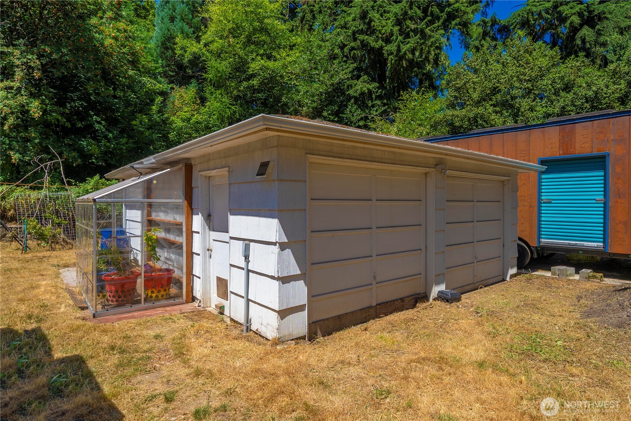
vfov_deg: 64.6
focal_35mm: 19
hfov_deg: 86.9
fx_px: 333
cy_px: 210
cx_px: 316
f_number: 7.1
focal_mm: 19
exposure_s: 1/160
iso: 80
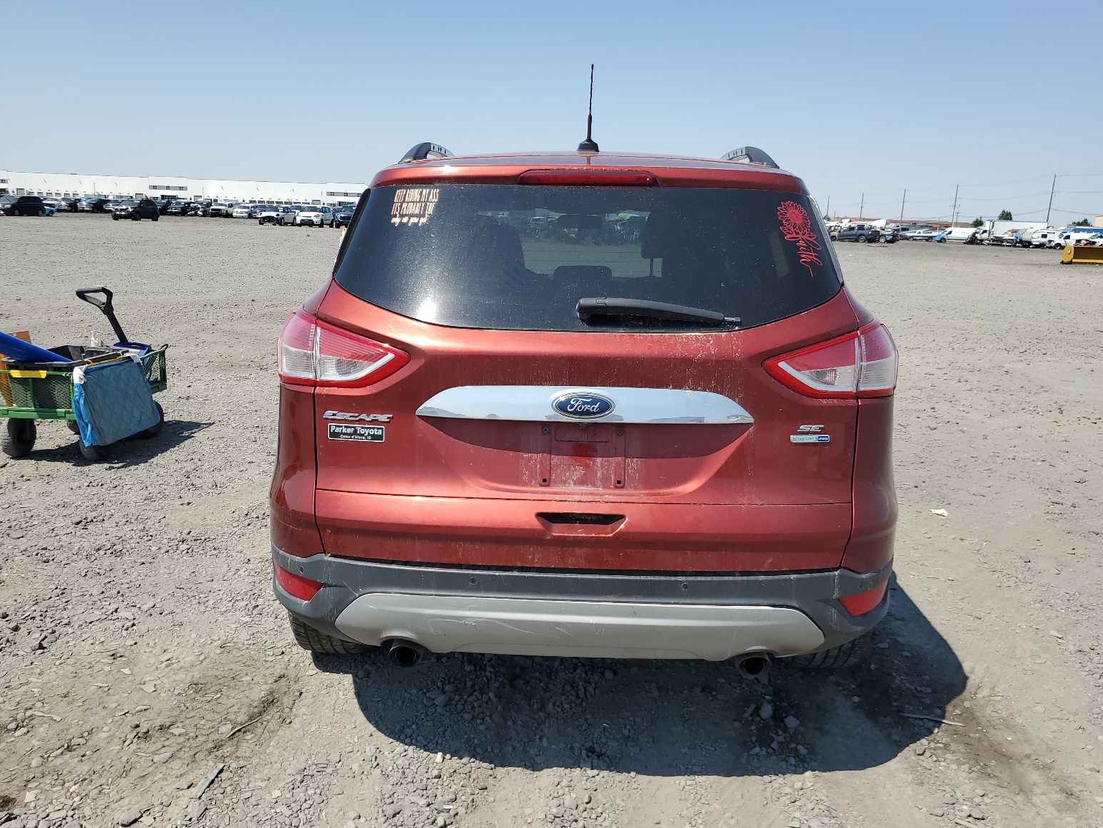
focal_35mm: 27
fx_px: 860
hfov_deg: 65.3
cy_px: 419
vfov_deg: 51.4
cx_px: 560
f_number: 1.5
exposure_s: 1/3333
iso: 50
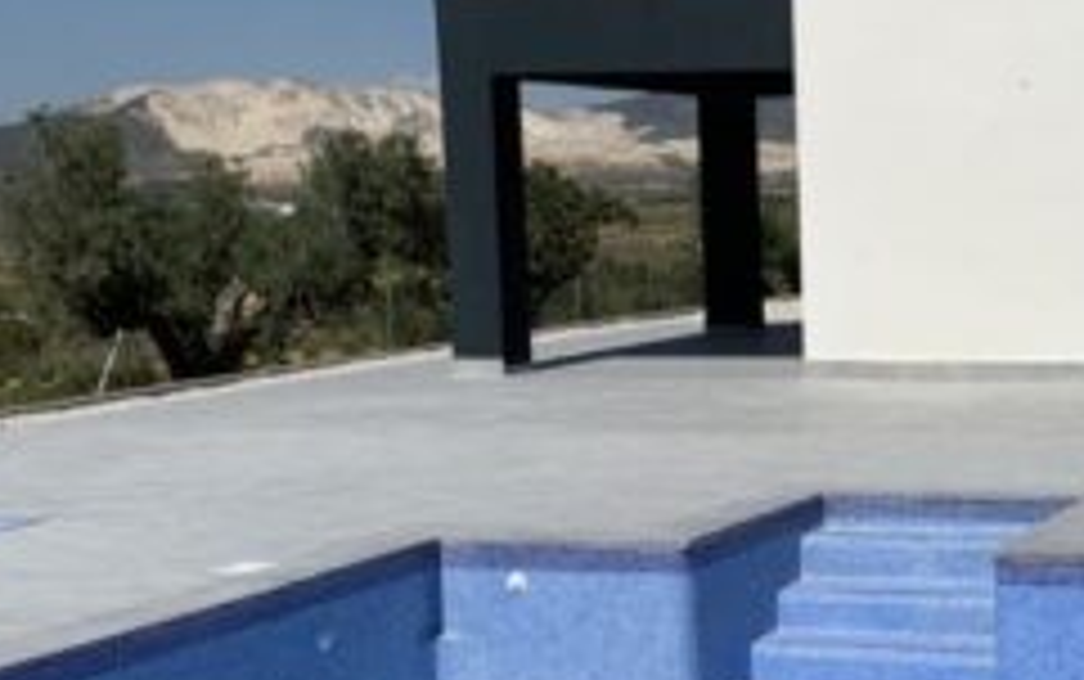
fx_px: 2158
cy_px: 381
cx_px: 1032
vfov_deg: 17.9
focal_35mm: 73
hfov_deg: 26.9
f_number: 1.8
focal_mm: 4.25
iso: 25
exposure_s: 1/8000
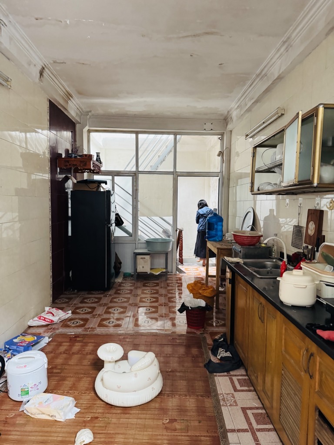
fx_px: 309
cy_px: 222
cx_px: 167
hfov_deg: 56.8
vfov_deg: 71.6
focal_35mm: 24
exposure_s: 1/60
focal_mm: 6.76
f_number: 1.78
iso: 640
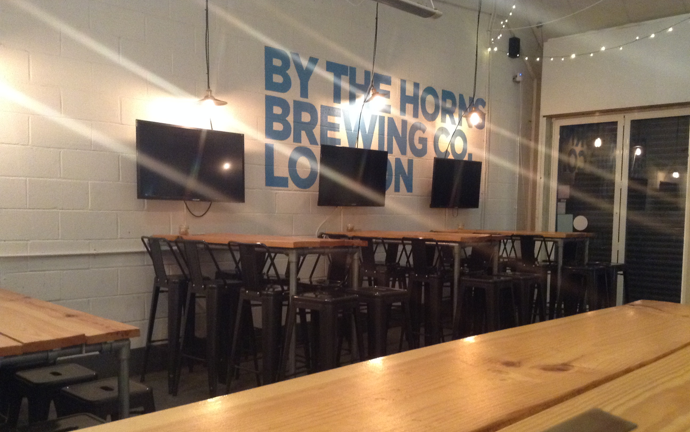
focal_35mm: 35
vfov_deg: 36.2
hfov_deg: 55.3
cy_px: 255
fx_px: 658
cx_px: 345
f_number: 2.4
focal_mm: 3.3
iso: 320
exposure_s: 1/15
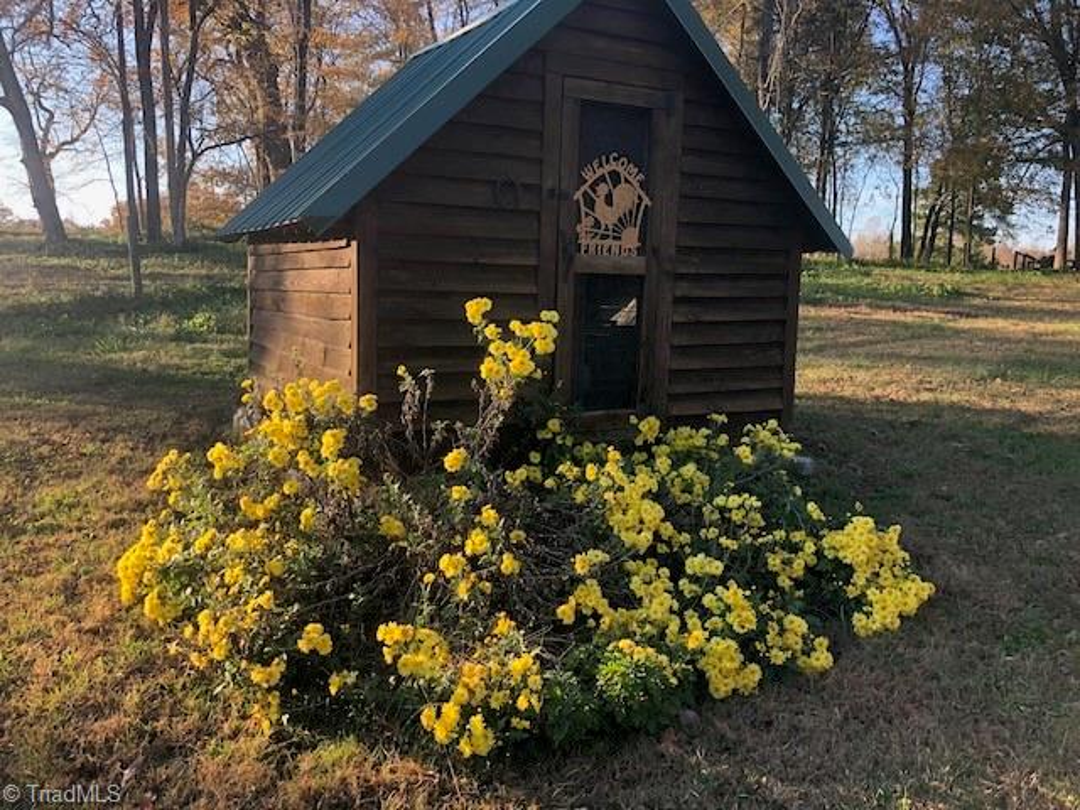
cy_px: 405
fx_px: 874
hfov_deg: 63.4
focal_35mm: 28
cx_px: 540
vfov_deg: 49.7
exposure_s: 1/186
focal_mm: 3.99
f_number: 1.8
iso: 20
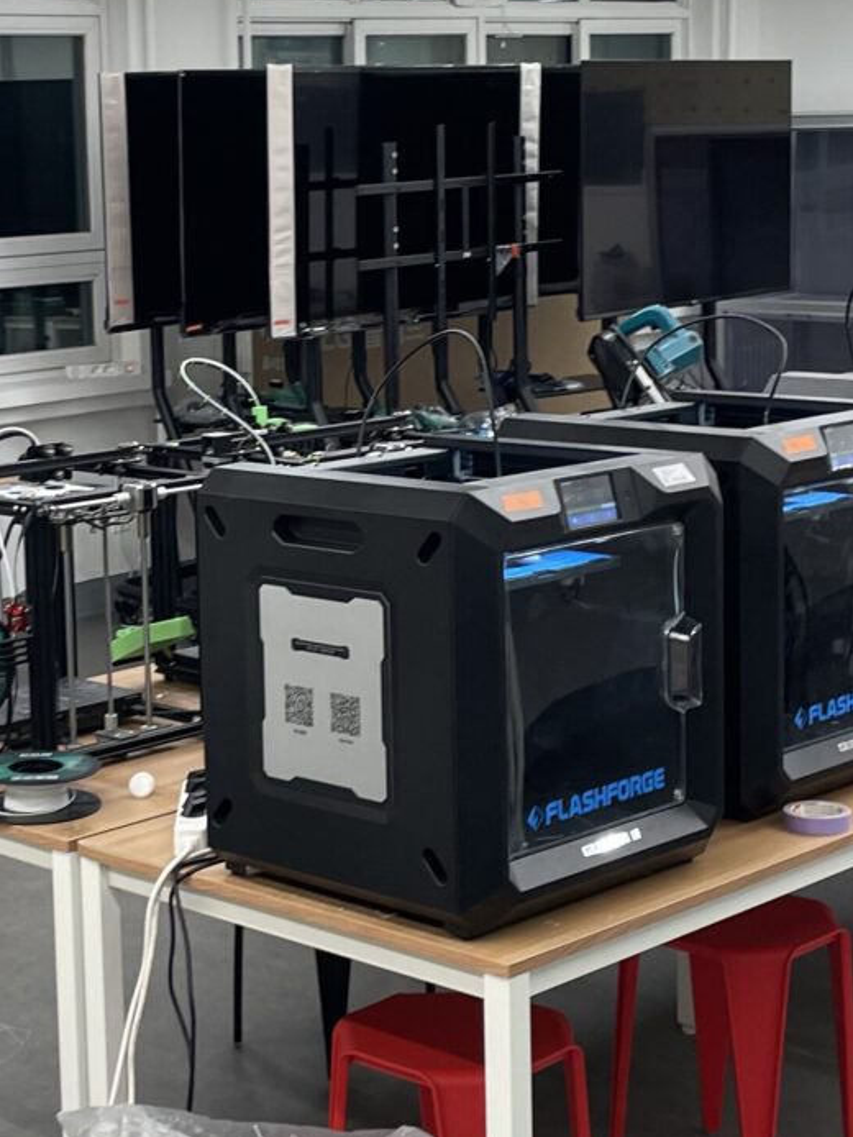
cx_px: 144
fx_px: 2365
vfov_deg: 27.0
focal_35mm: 72
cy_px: 504
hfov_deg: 20.2
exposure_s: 1/60
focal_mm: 4.2
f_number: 1.6
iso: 80
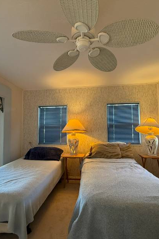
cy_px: 121
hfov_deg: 61.9
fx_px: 133
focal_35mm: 20
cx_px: 79
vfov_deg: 84.0
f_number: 2.2
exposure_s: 1/120
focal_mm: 2.22
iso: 320
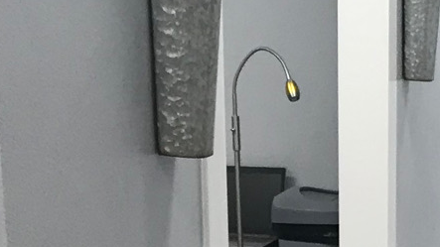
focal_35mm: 141
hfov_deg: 15.1
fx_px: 1645
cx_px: 361
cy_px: 529
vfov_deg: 8.1
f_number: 1.8
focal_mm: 3.99
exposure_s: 1/30
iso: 20
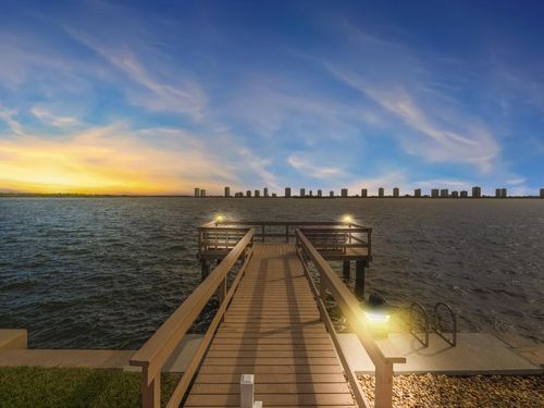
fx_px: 220
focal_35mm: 14
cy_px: 204
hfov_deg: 102.1
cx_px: 272
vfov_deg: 85.7
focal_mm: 7
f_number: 6.3
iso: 200
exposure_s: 1/320
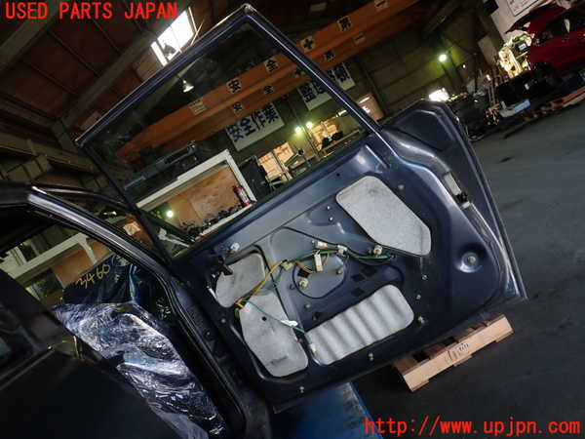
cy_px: 220
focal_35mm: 30
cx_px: 292
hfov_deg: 60.0
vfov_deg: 46.8
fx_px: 507
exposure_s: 1/80
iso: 100
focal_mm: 5.4
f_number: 2.3
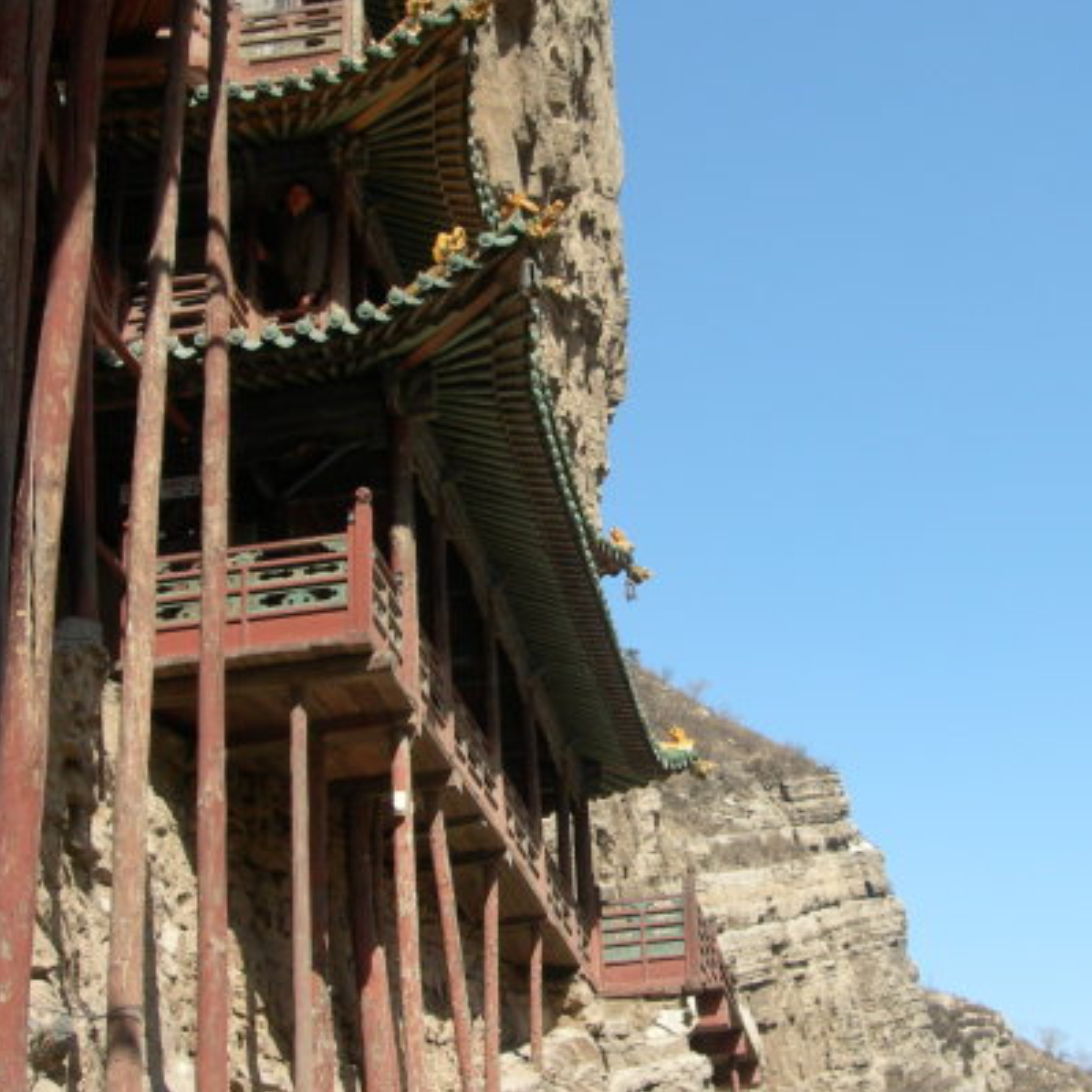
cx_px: 665
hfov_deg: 29.5
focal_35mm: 58
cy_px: 551
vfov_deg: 29.6
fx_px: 2070
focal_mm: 7.8
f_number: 4.8
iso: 50
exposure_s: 1/287
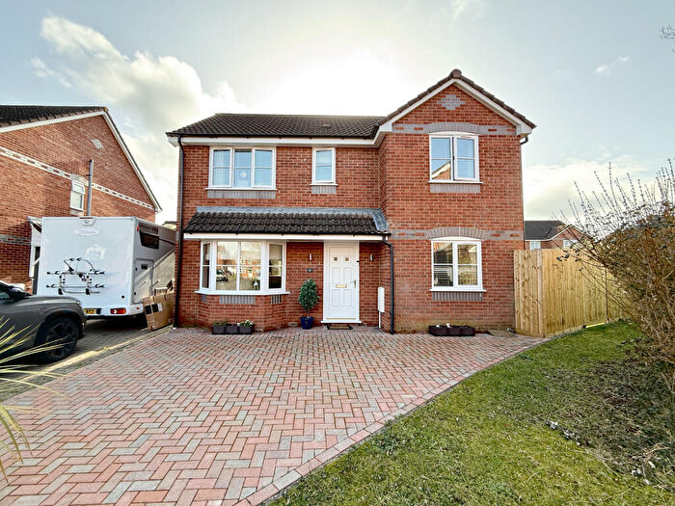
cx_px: 338
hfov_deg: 102.1
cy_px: 253
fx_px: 273
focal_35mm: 14
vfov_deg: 85.7
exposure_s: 1/277
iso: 50
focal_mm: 2.22
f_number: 2.2
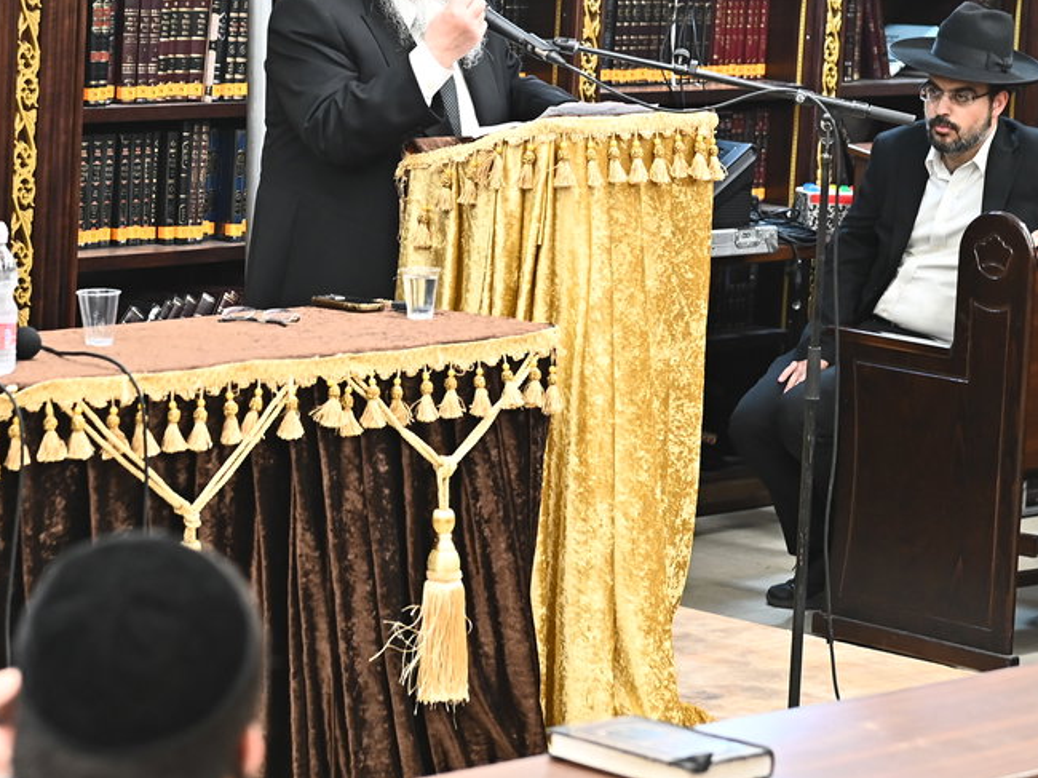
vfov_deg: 10.2
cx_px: 433
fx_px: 4346
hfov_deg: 13.6
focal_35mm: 145
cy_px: 173
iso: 1600
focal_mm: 70
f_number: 4
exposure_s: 1/200
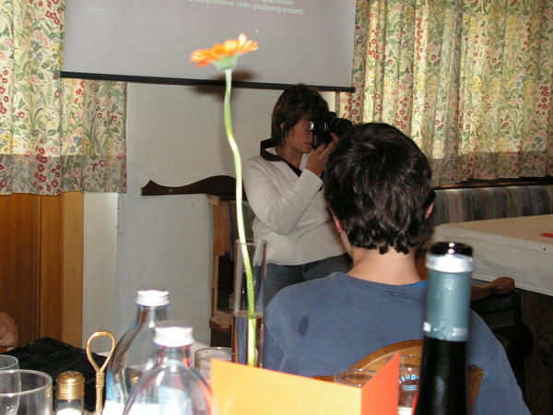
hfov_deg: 36.2
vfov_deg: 27.5
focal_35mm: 53
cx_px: 276
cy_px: 208
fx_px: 847
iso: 160
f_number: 3.2
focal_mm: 8.9
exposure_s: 1/60
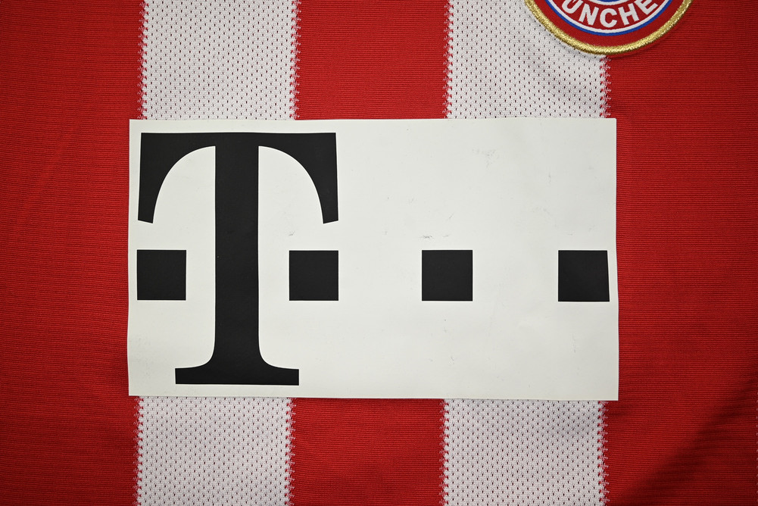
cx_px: 379
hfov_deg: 54.4
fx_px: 737
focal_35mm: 35
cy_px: 253
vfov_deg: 37.9
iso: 200
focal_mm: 35
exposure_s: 1/125
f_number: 5
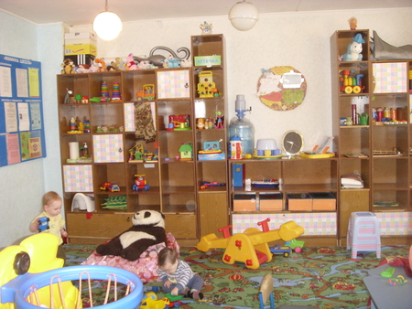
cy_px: 154
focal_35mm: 31
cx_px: 206
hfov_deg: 58.3
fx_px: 369
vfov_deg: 45.5
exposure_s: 1/30
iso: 400
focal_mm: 6.3
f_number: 3.5
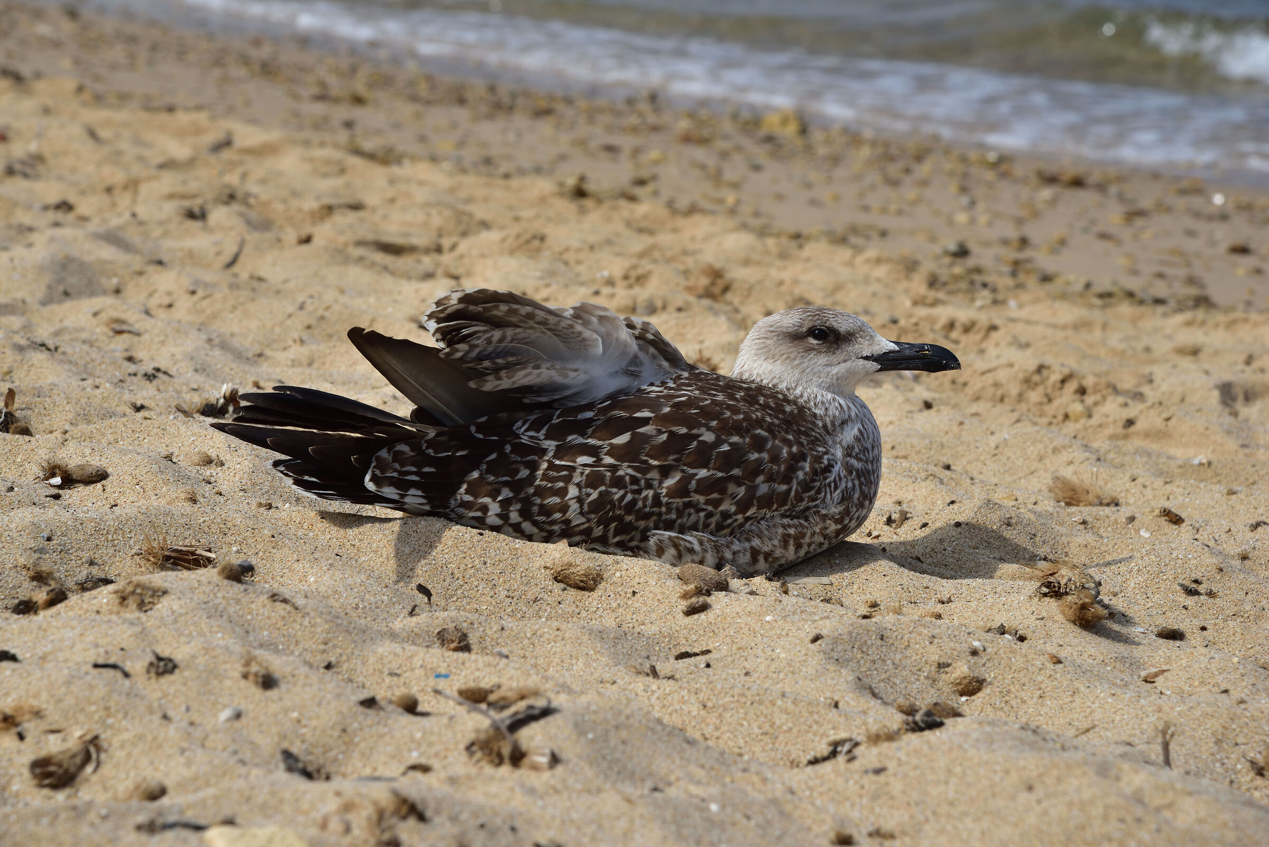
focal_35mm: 112
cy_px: 424
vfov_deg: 12.2
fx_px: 3949
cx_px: 634
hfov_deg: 18.3
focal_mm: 112
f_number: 10
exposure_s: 1/500
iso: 200
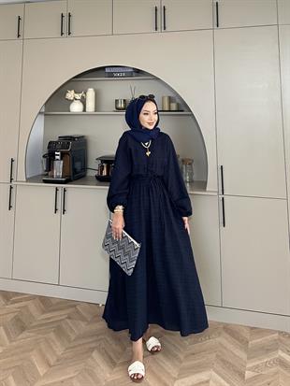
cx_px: 145
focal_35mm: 24
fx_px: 268
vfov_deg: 71.6
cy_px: 193
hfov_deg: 56.8
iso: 160
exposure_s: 1/121
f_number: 1.78
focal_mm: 6.86
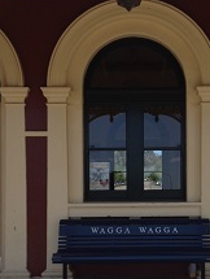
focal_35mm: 65
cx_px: 137
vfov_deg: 29.6
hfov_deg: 22.6
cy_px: 187
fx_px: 524
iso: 50
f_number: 2.4
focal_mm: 4.28
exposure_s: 1/1727
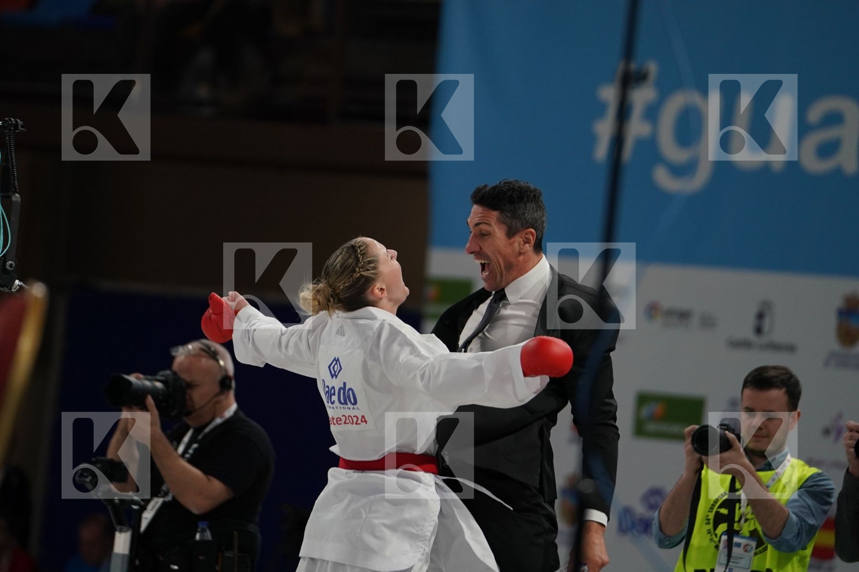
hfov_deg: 6.9
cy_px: 286
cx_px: 430
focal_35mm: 300
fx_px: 7158
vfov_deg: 4.6
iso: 1000
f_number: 2.8
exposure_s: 1/1000
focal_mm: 200
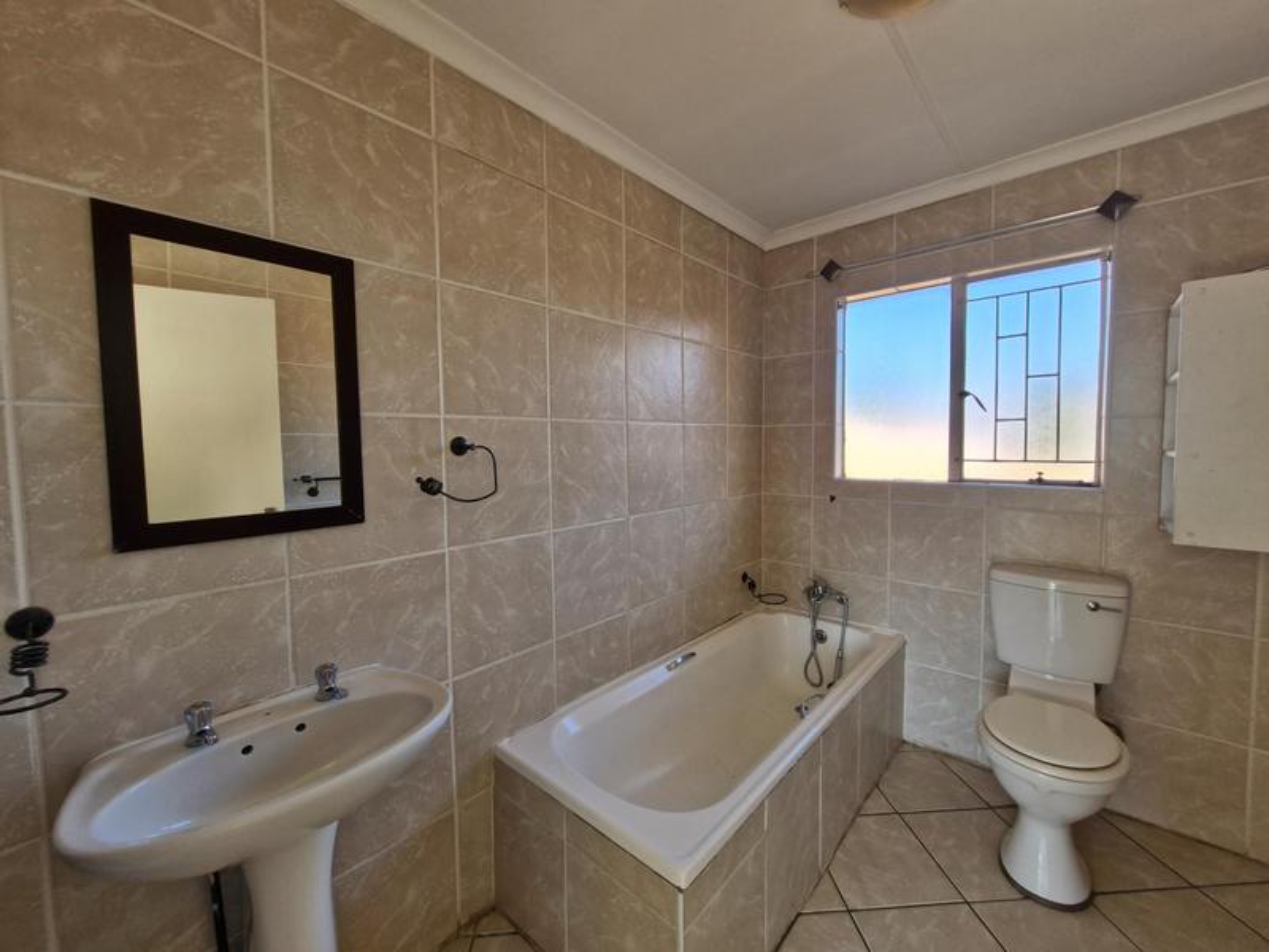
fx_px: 477
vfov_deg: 89.9
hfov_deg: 106.2
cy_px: 476
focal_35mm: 13
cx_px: 634
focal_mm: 1.74
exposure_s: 1/100
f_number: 2.2
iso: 64
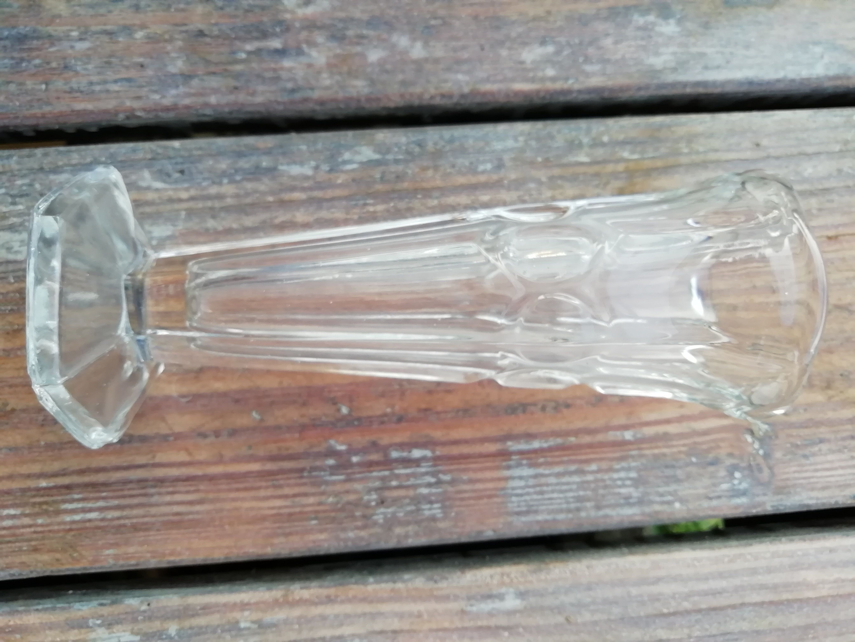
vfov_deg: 53.1
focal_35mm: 26
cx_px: 428
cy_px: 321
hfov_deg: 67.3
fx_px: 642
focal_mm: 3.21
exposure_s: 1/100
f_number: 2.2
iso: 80
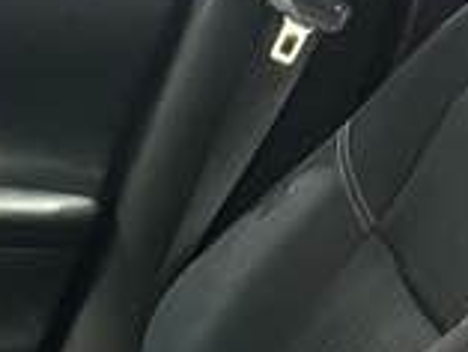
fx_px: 2070
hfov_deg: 12.4
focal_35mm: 153
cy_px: 470
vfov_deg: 9.5
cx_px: -182
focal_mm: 5.7
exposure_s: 1/40
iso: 500
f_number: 1.5
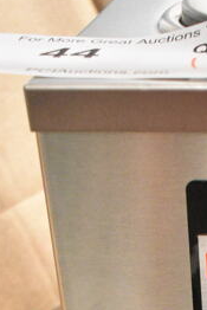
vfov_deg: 16.0
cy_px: 494
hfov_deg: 11.6
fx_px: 990
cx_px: 278
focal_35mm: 115
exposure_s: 1/80
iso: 6400
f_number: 4.5
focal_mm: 22
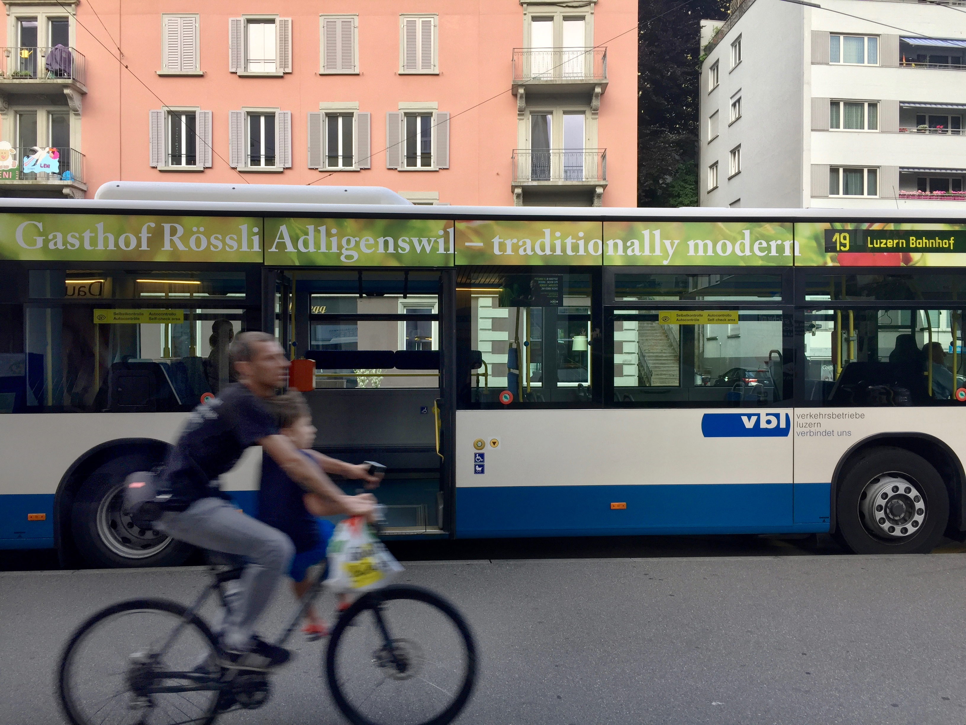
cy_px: 362
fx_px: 809
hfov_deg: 61.7
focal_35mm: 29
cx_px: 483
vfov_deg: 48.2
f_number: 2.2
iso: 32
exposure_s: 1/100
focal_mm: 4.15
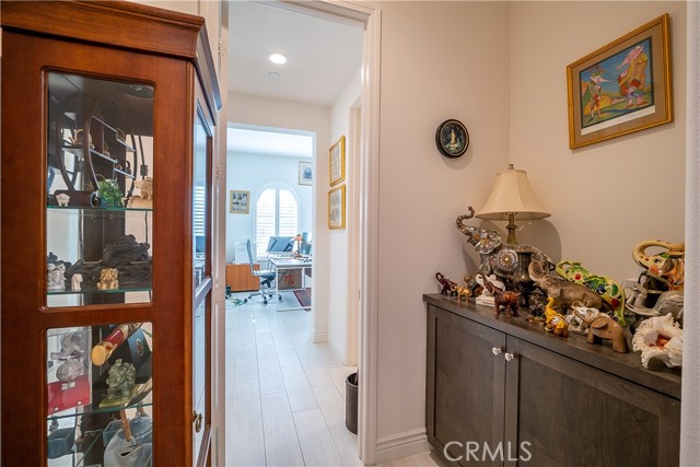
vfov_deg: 77.4
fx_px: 292
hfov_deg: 100.4
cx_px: 350
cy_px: 234
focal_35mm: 15
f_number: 8
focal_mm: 15
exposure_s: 1/50
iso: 400
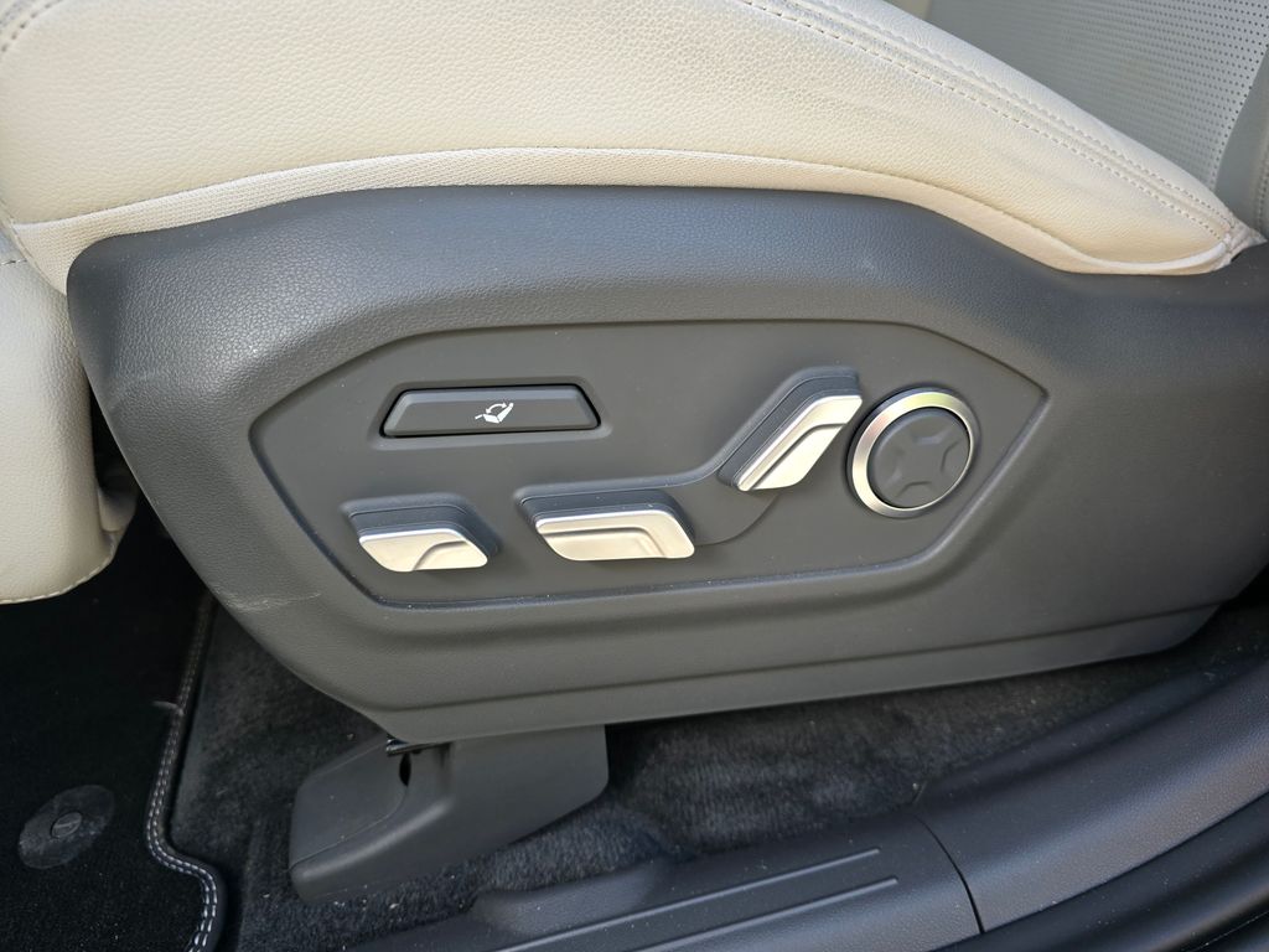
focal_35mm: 23
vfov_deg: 58.9
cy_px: 476
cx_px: 634
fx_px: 843
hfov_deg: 73.9
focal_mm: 6.3
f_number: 1.7
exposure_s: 1/180
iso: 50
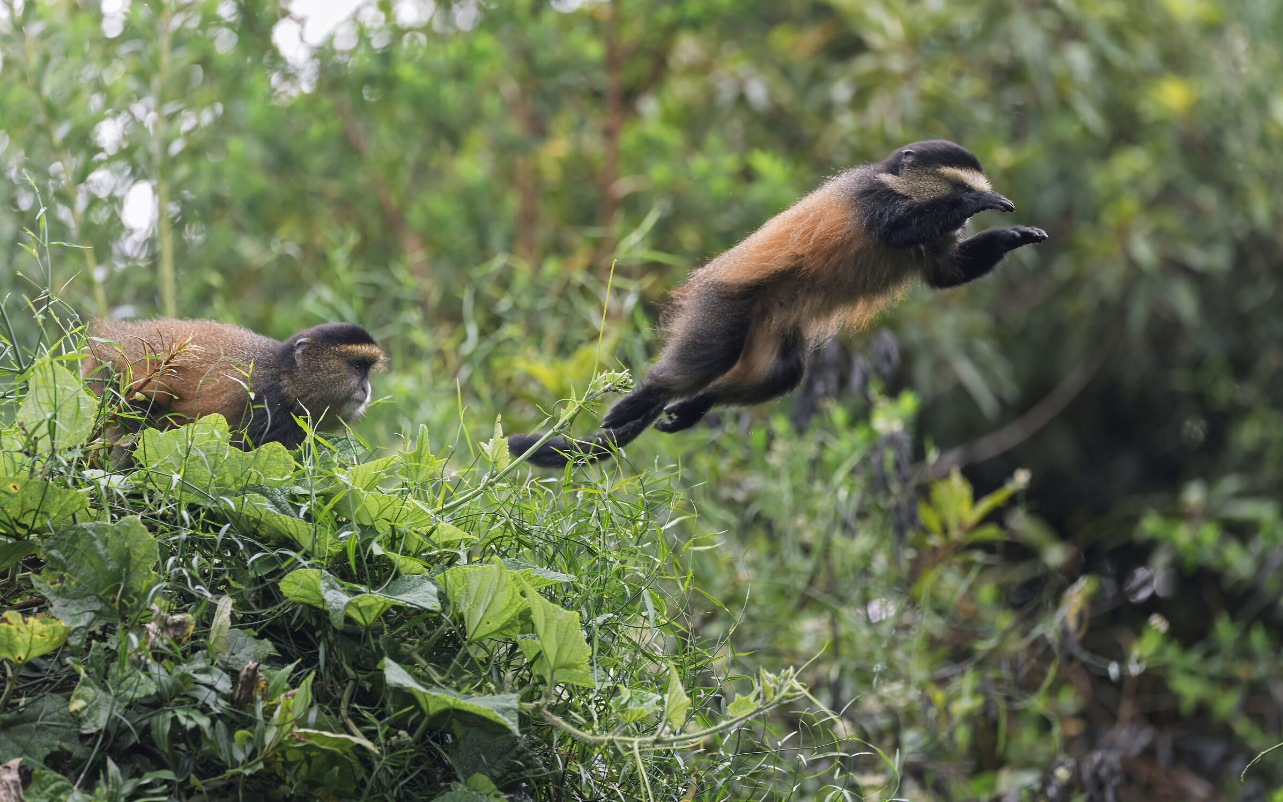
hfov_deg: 4.1
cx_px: 643
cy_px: 401
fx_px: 17869
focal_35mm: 511
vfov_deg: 2.6
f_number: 4
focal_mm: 500
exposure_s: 1/1250
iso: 3600
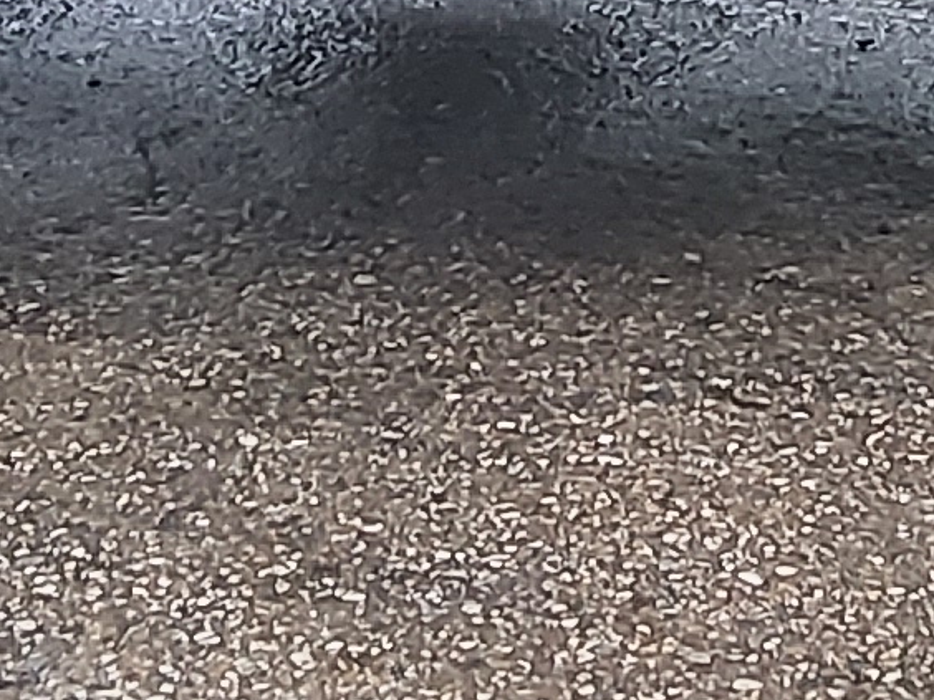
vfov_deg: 7.3
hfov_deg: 10.5
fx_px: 5073
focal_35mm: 188
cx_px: 855
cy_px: -1117
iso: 200
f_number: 1.8
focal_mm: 3.98
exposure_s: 1/100
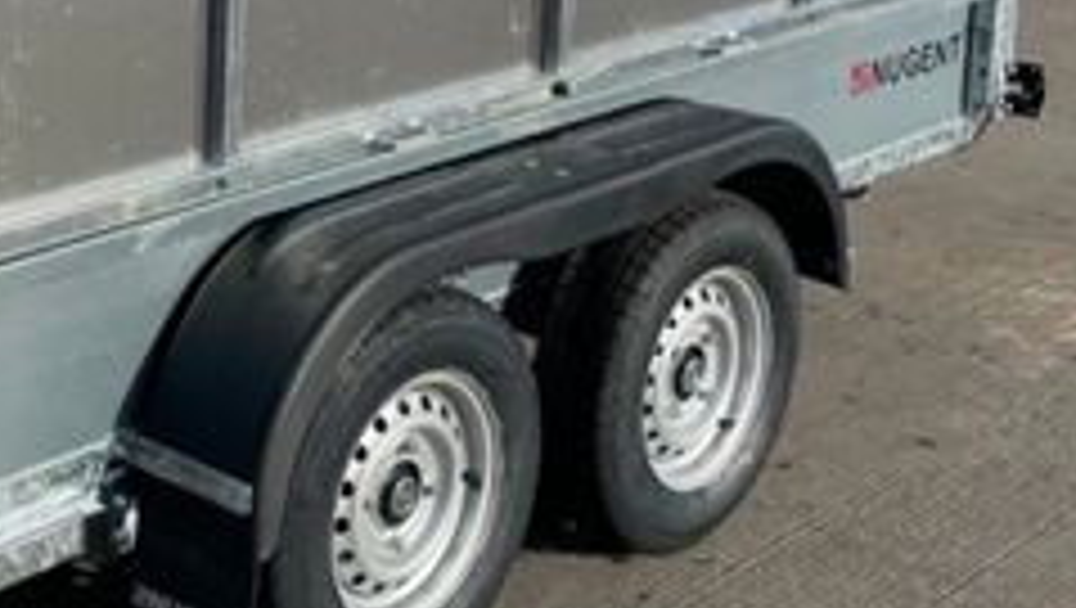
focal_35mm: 71
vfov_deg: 16.6
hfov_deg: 28.1
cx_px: 18
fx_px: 2028
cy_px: -36
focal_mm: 4.2
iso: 32
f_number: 1.6
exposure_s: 1/3401
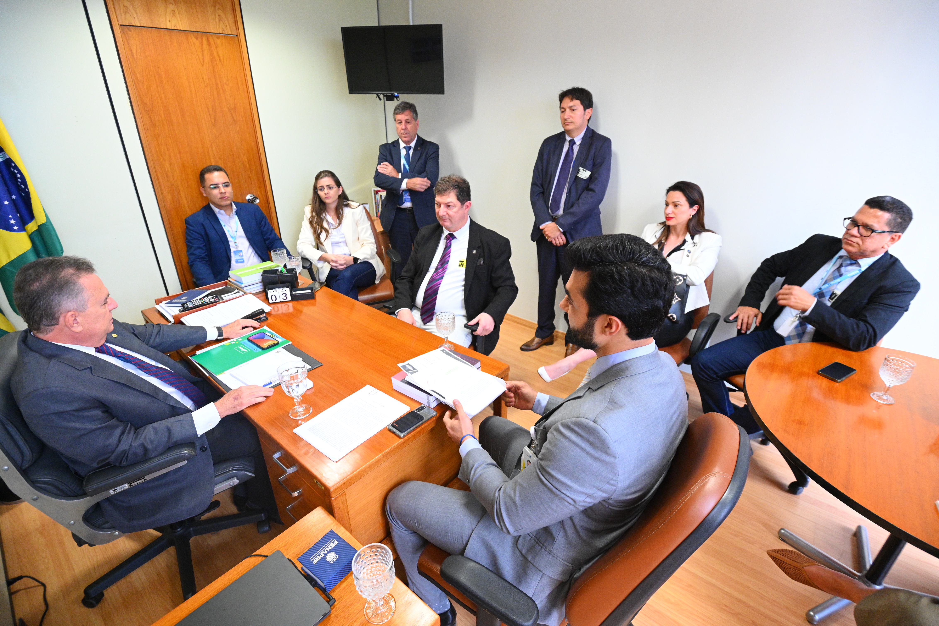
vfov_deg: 73.7
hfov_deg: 96.8
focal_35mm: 16
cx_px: 470
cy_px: 313
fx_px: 417
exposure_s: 1/125
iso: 4000
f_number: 5
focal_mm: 16
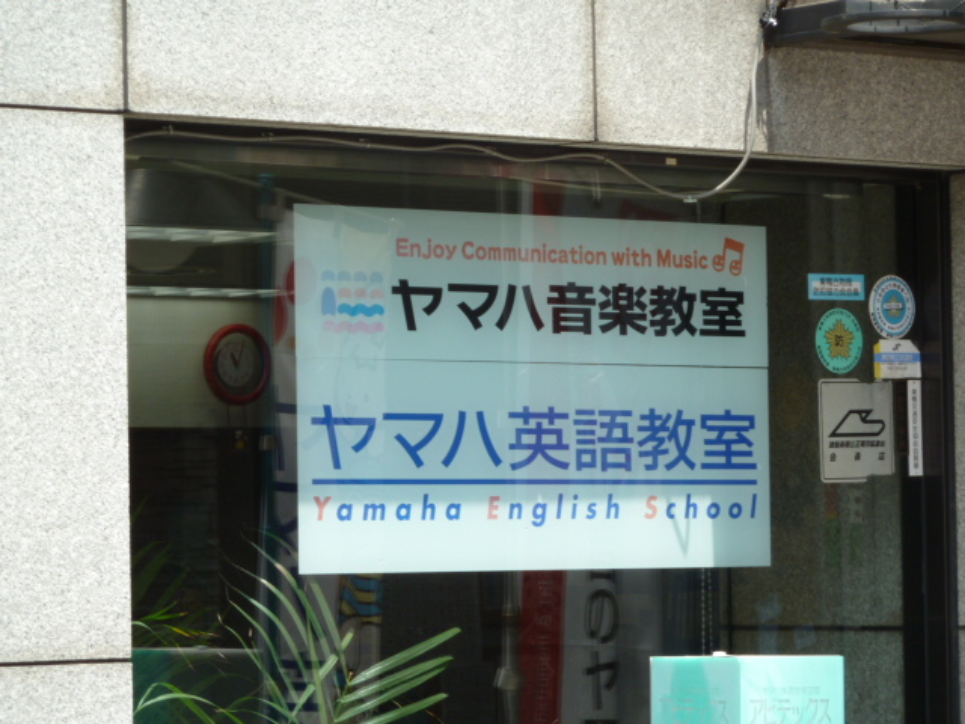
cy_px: 362
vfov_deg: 9.4
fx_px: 4405
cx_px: 482
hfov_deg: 12.5
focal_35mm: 158
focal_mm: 25.9
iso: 80
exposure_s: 1/160
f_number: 4.5
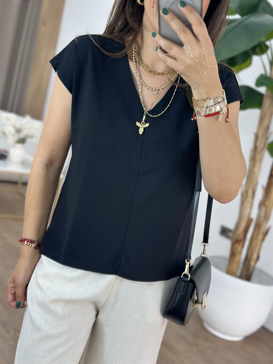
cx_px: 136
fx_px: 505
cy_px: 182
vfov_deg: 39.7
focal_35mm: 48
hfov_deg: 30.3
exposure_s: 1/100
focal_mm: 6.86
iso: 80
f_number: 1.78
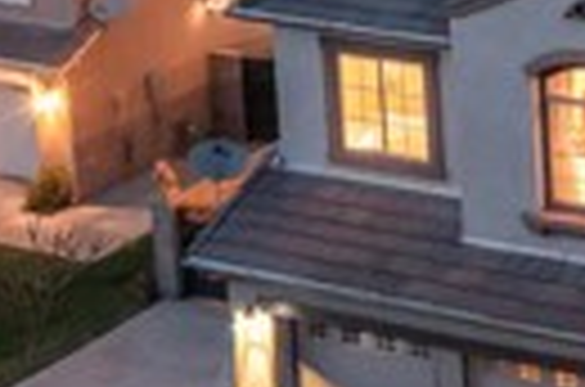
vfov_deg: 9.6
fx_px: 2237
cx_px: 900
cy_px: -176
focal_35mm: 138
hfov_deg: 13.9
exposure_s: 1/6
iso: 800
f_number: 4
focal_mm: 10.26
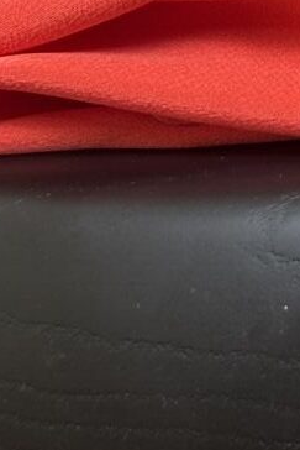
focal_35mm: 208
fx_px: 2597
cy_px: -229
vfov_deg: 9.6
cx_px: 620
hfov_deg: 6.4
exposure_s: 1/79
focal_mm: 5.96
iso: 50
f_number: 1.6
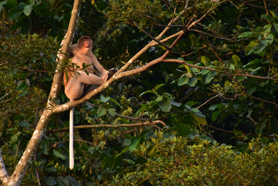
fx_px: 2432
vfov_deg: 4.4
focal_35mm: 315
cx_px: 139
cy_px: 93
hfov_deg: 6.5
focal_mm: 210
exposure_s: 1/125
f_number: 6.3
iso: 560
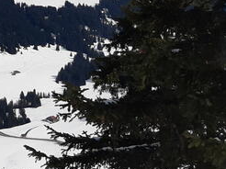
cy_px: 0
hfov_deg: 14.5
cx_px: -244
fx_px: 711
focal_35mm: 109
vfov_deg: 13.4
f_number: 1.7
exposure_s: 1/11236
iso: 40
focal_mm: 4.75
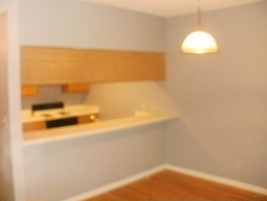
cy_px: 100
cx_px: 134
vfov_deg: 39.7
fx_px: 278
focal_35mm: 36
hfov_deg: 51.4
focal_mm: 6.3
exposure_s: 1/30
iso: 640
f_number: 3.5
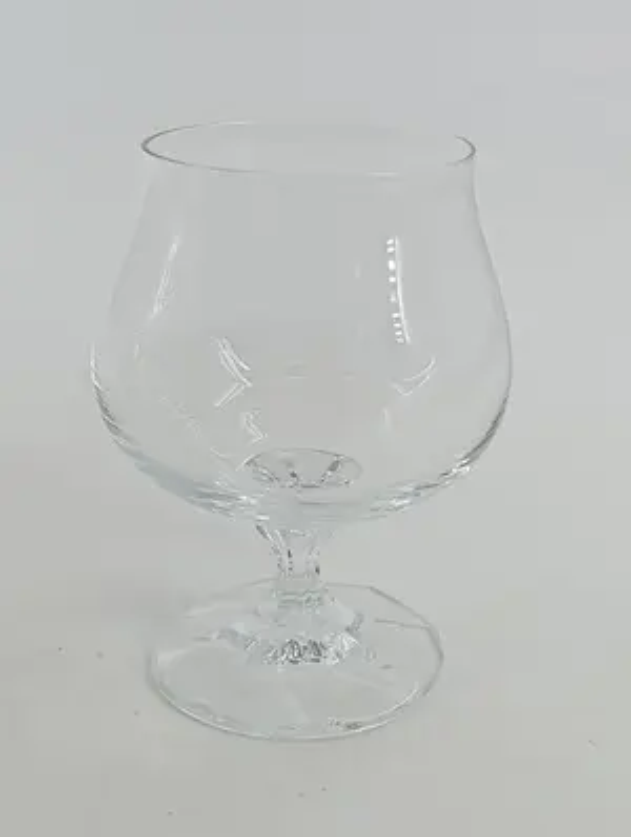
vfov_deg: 63.4
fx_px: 678
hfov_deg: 49.9
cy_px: 418
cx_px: 316
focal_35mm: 28
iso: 53
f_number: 1.8
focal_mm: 4.22
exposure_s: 1/103
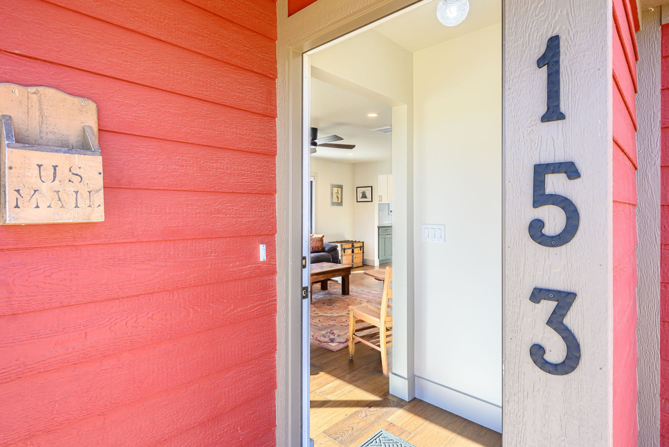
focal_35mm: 18
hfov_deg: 90.0
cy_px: 214
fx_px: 335
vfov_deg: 67.4
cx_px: 329
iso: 200
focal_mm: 17
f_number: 8
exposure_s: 1/1000
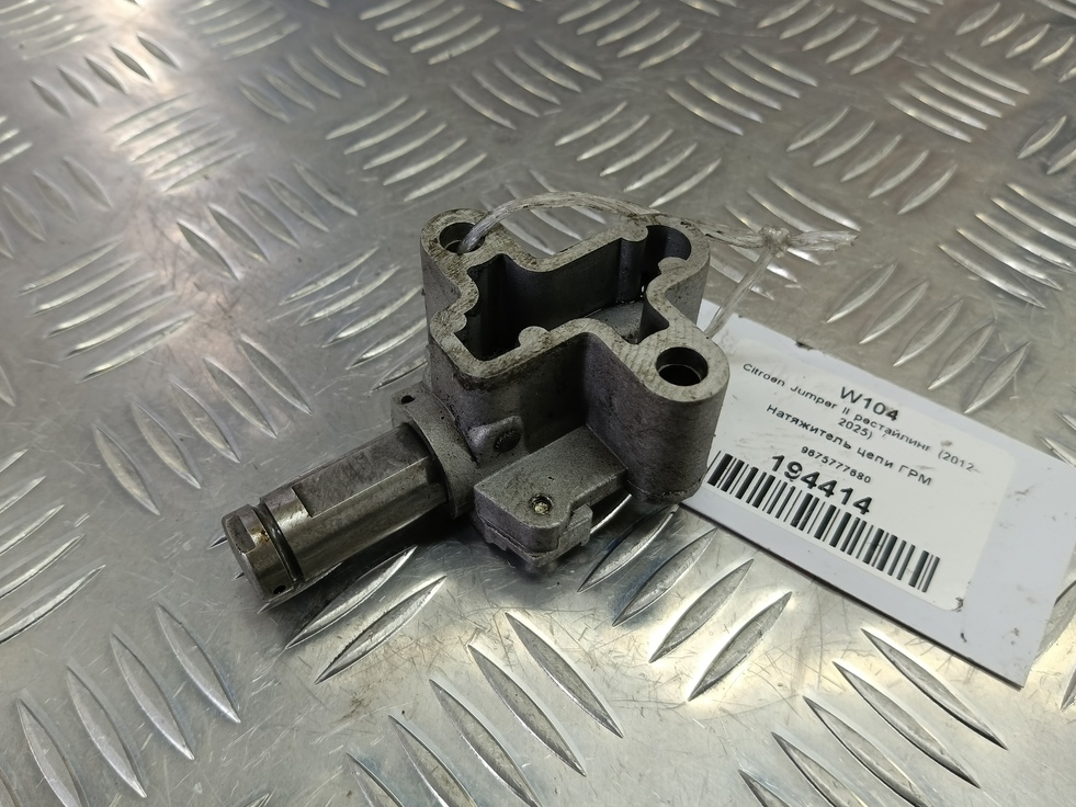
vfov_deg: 56.8
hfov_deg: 71.6
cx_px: 518
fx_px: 746
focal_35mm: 24
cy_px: 391
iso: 90
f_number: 1.6
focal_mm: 4.11
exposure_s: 1/50
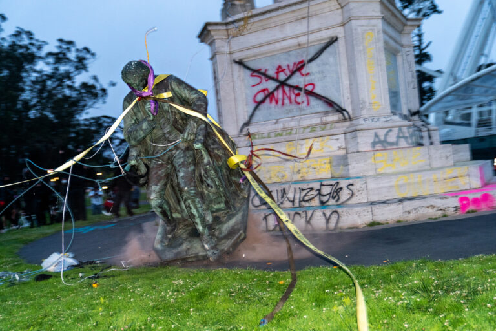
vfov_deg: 38.9
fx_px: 468
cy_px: 166
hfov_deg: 55.8
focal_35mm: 34
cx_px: 248
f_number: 2.8
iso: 4000
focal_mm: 34
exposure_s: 1/125
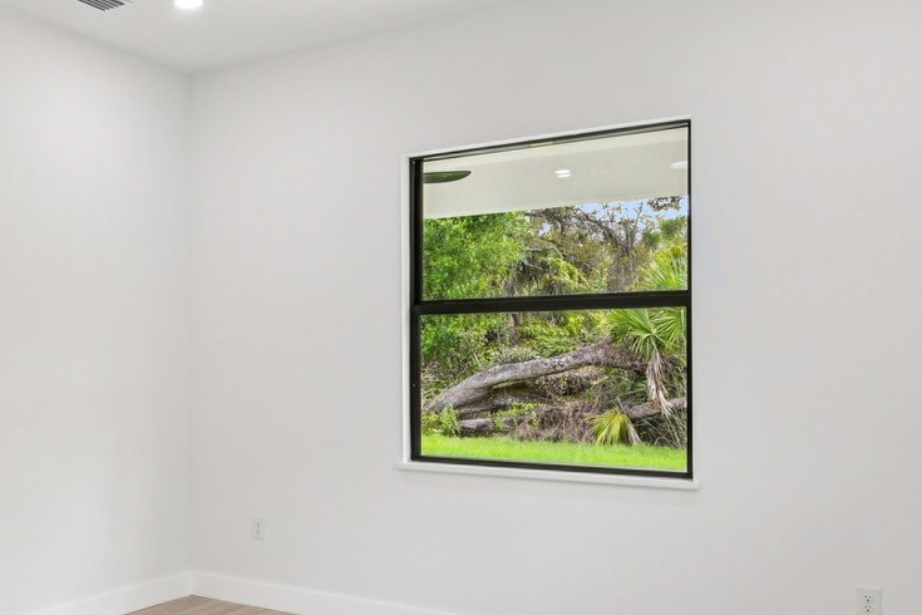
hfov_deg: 46.3
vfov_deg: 34.1
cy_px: 361
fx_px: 999
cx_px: 154
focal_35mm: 39
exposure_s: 1/60
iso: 400
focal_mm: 14
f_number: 8
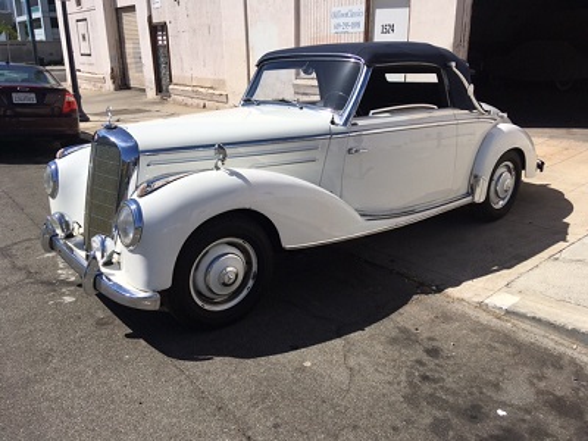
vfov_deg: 48.2
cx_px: 294
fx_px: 493
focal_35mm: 29
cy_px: 220
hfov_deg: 61.7
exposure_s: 1/2747
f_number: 2.2
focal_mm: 4.15
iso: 25
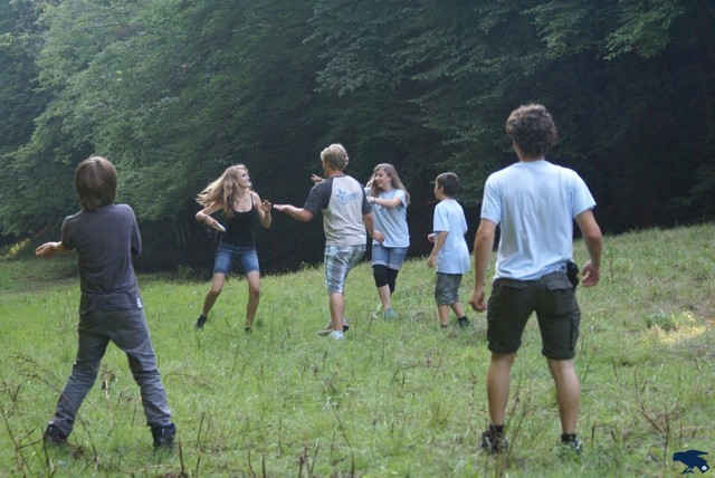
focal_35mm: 105
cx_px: 358
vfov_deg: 13.1
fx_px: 2087
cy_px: 239
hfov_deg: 19.4
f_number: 5.6
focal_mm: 70
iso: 800
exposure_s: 1/250
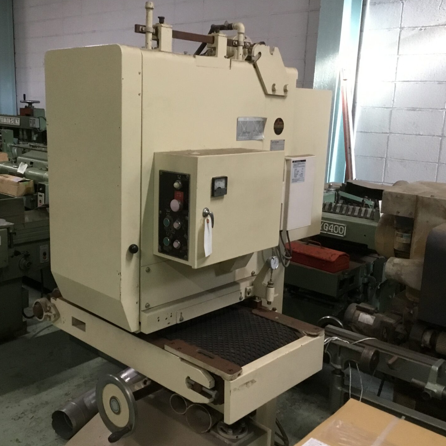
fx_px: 539
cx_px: 188
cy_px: 222
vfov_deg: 44.9
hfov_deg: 44.8
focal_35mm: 37
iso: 200
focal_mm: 3.3
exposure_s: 1/30
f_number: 2.4
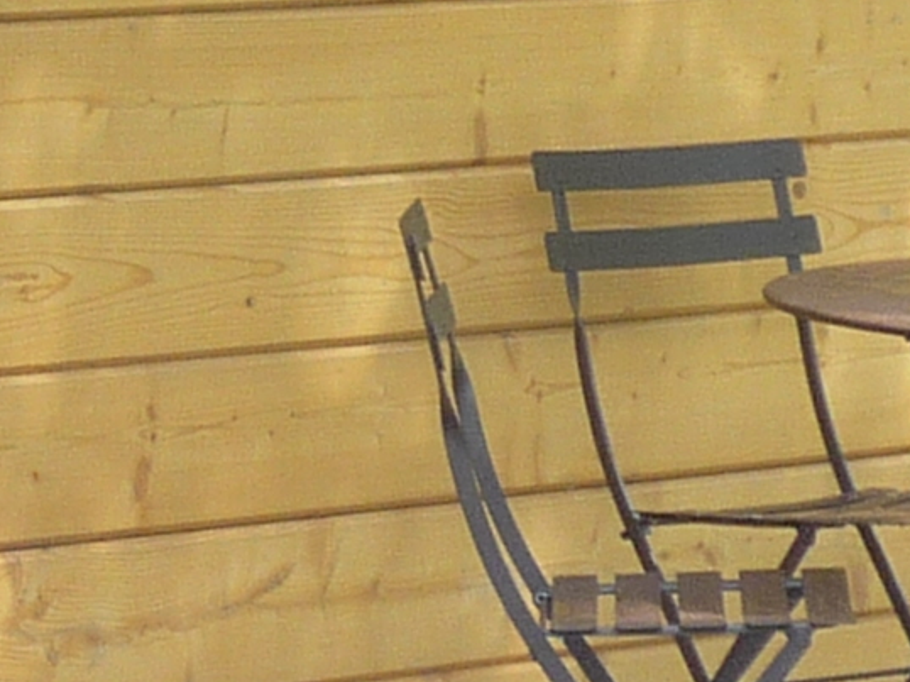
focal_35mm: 301
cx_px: -311
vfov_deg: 4.9
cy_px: -7
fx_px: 7909
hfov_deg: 6.5
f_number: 4.3
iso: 100
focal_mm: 7.8
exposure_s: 1/40
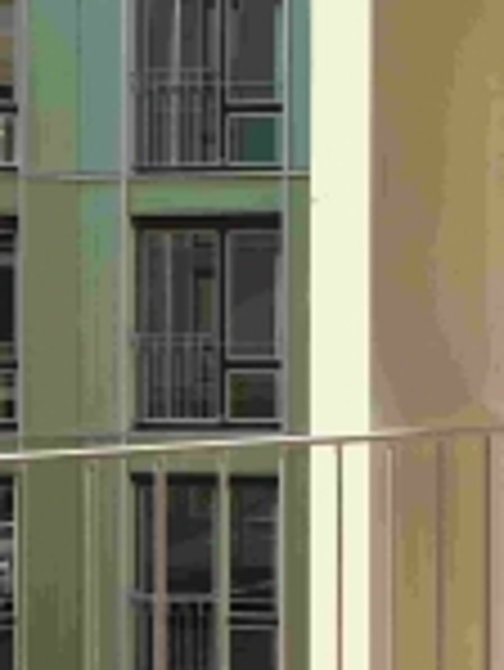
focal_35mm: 58
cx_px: 508
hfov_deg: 24.1
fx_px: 1124
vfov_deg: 33.2
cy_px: 324
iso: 400
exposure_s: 1/150
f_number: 10
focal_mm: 10
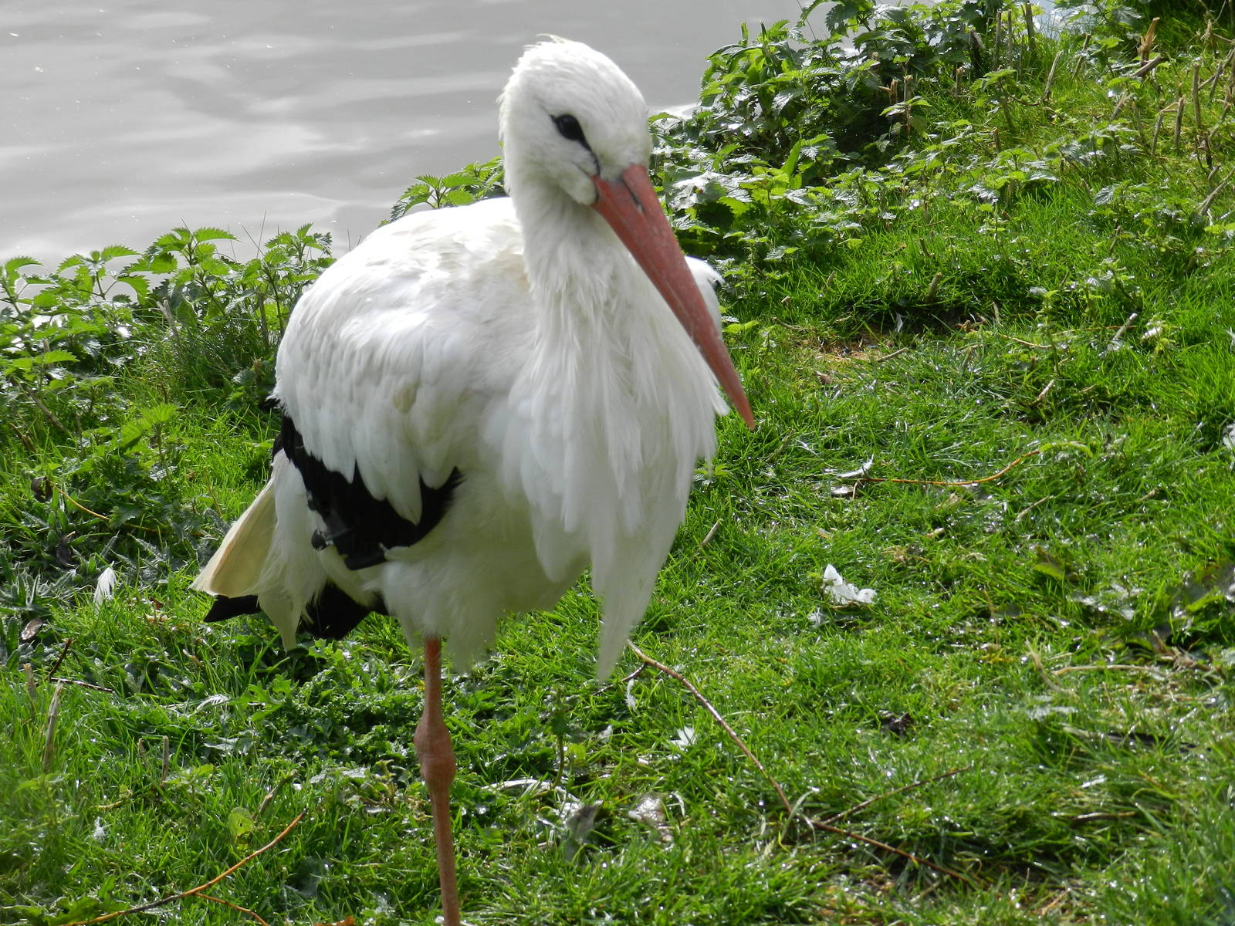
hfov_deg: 19.6
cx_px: 618
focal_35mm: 100
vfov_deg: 14.8
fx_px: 3568
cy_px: 463
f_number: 4.6
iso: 160
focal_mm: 17.7
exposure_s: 1/400
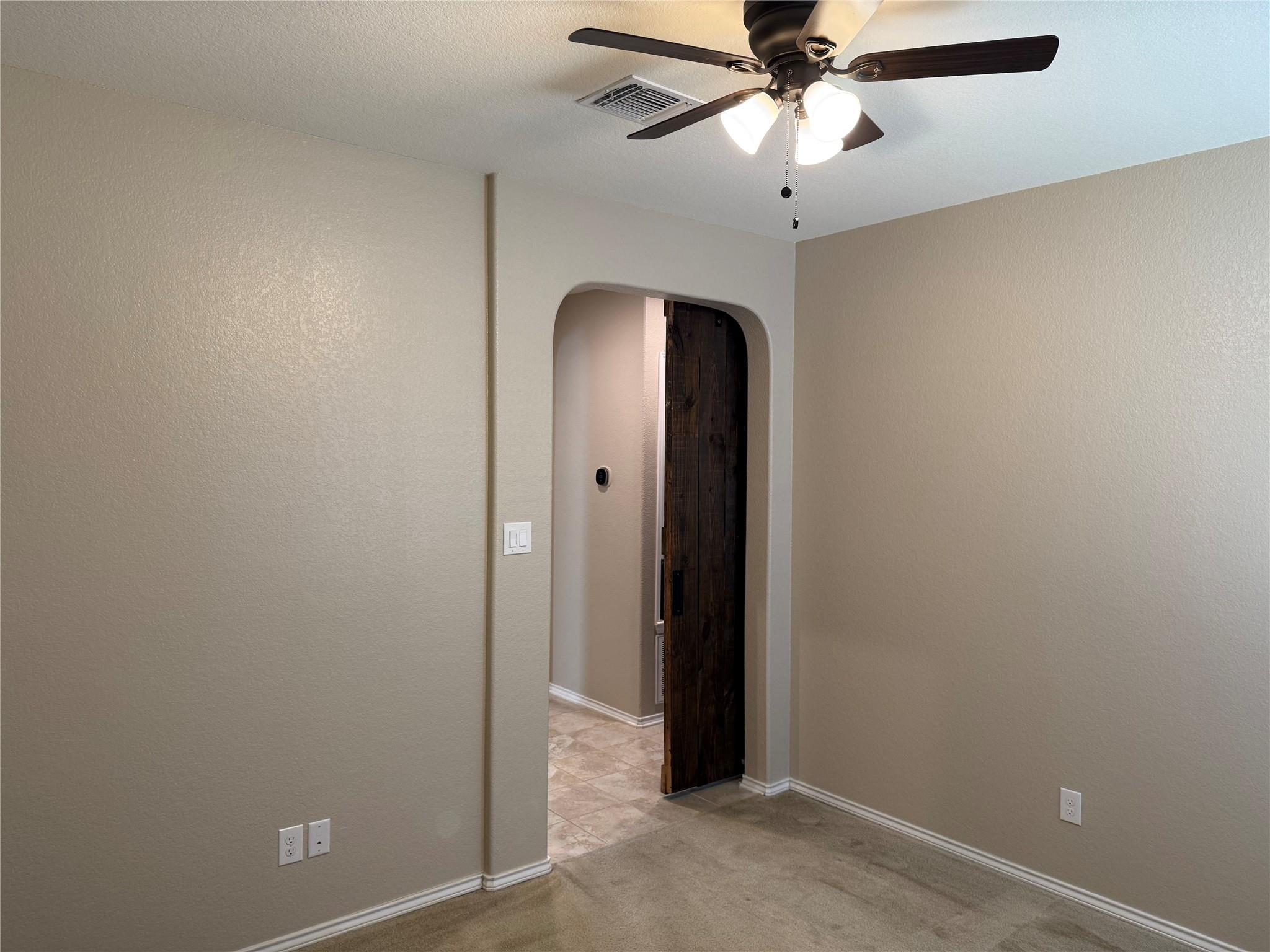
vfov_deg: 56.8
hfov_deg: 71.6
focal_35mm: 24
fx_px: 881
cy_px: 476
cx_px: 635
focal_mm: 6.76
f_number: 1.78
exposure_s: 1/60
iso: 125
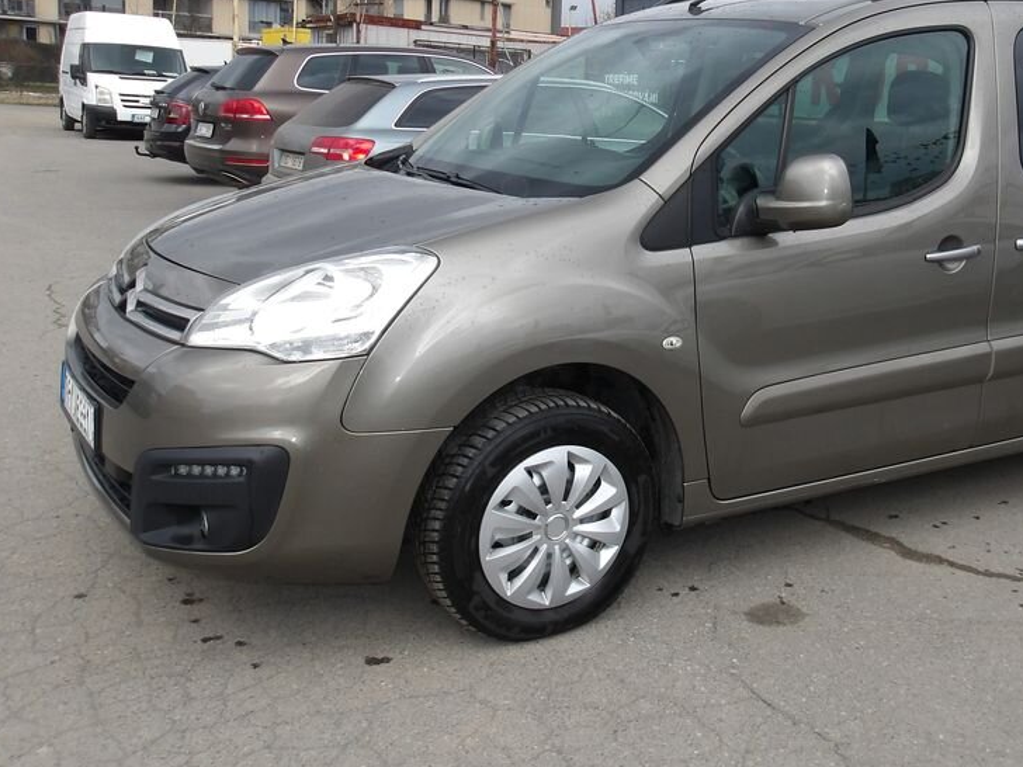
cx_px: 683
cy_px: 284
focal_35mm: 38
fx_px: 1123
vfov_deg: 37.5
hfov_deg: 48.2
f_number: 3
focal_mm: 4.9
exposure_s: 1/595
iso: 100
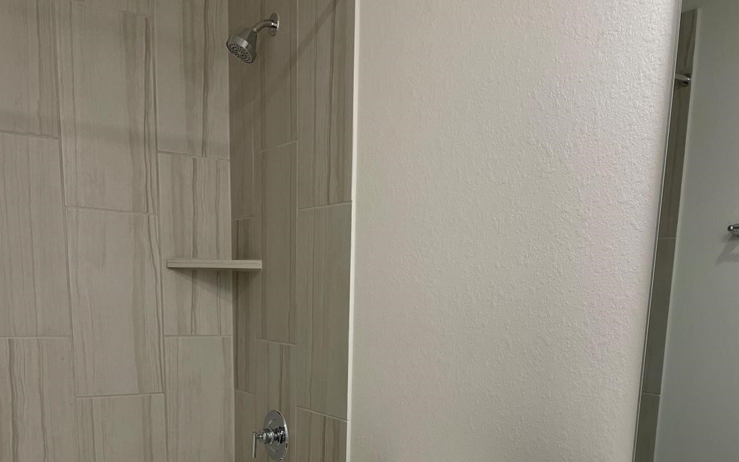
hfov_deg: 52.7
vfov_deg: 32.3
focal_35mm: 37
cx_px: 371
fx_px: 745
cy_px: 439
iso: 64
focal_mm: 4.2
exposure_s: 1/120
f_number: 1.6
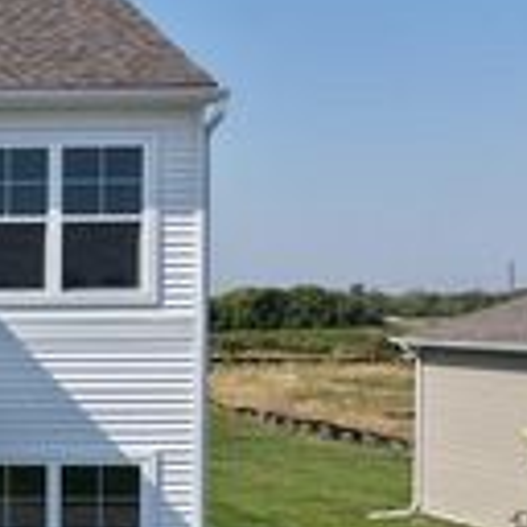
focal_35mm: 83
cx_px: -366
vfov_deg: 20.8
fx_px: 1430
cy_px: 356
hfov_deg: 17.6
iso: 100
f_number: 1.8
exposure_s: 1/3200
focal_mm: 8.67
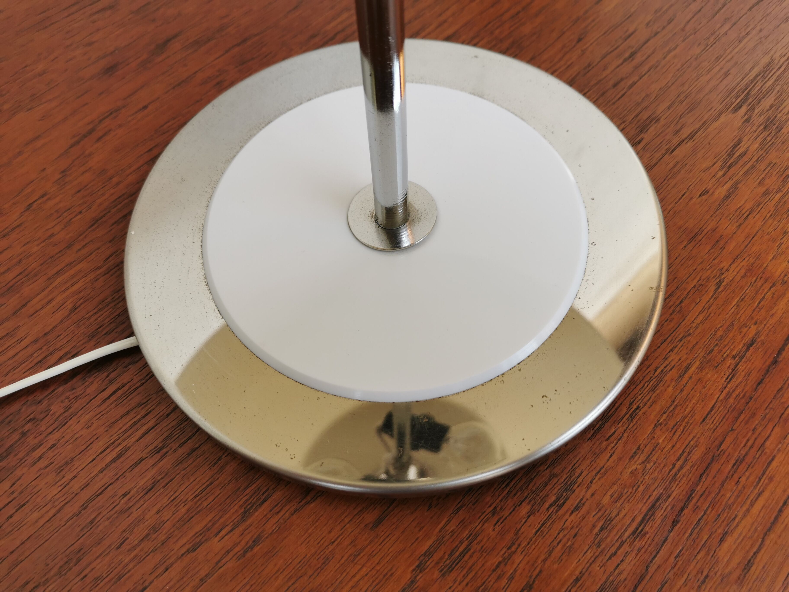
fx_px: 615
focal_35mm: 27
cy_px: 296
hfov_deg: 65.3
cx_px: 394
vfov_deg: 51.4
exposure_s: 1/100
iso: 64
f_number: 1.8
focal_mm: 5.58
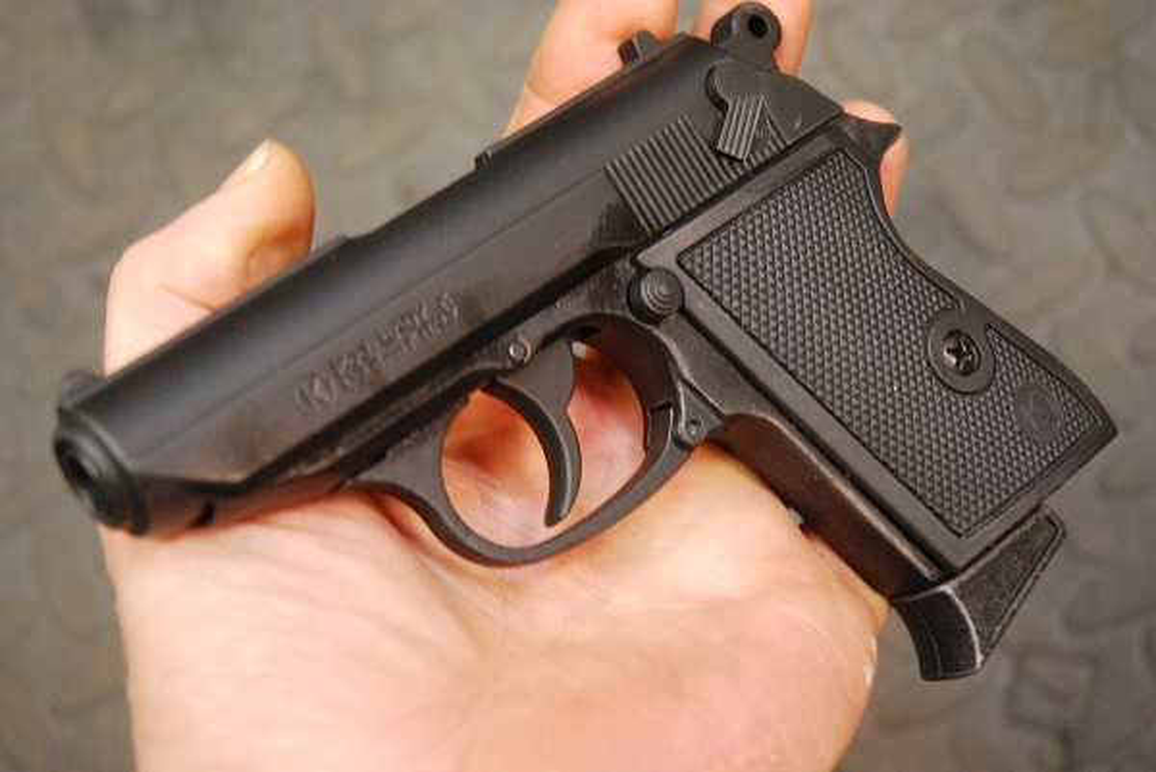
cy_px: 386
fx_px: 2410
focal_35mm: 75
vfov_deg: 18.2
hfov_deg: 27.0
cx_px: 578
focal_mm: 50
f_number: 4.5
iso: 1400
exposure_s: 1/30
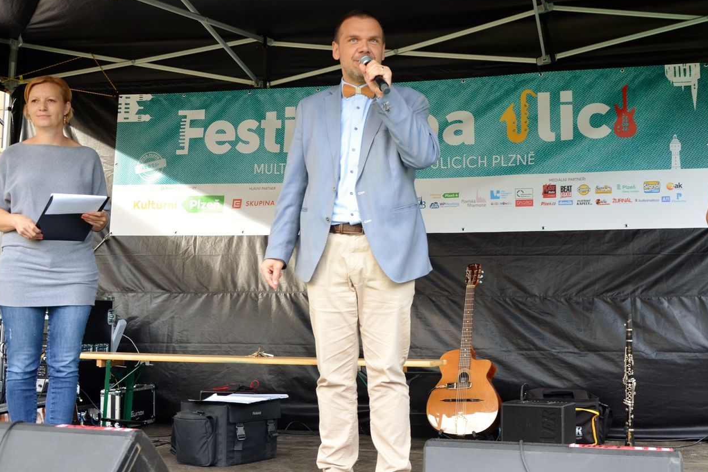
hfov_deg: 42.7
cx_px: 395
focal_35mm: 46
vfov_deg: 29.2
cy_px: 229
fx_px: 905
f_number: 4.5
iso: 400
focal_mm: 24
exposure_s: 1/80
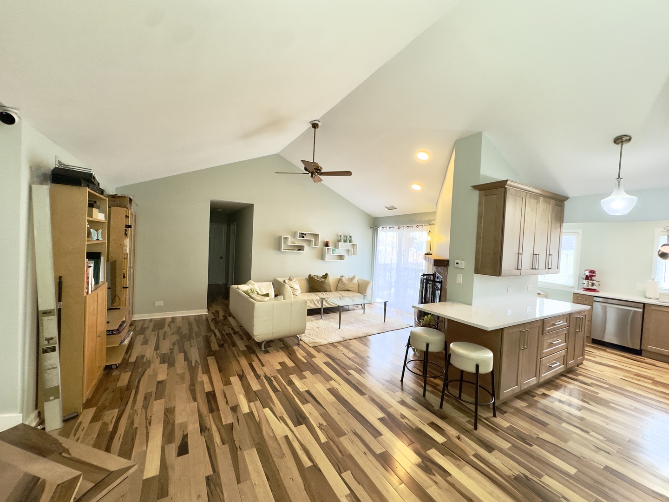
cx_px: 334
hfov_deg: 102.1
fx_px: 271
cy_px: 251
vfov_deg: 85.7
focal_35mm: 14
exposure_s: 1/60
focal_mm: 2.22
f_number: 2.2
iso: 160
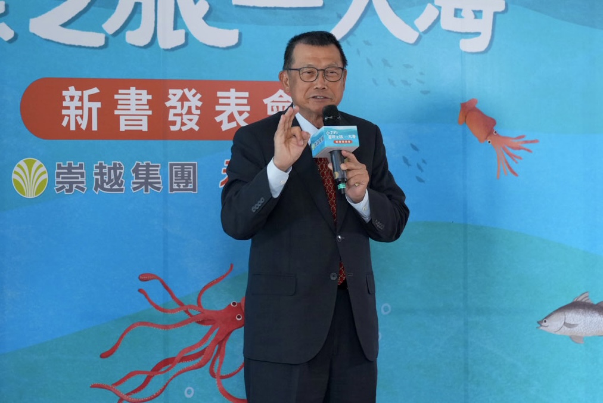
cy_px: 202
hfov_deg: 19.4
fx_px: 1760
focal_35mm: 105
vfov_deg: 13.1
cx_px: 302
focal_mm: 105
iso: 2500
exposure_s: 1/125
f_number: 6.3
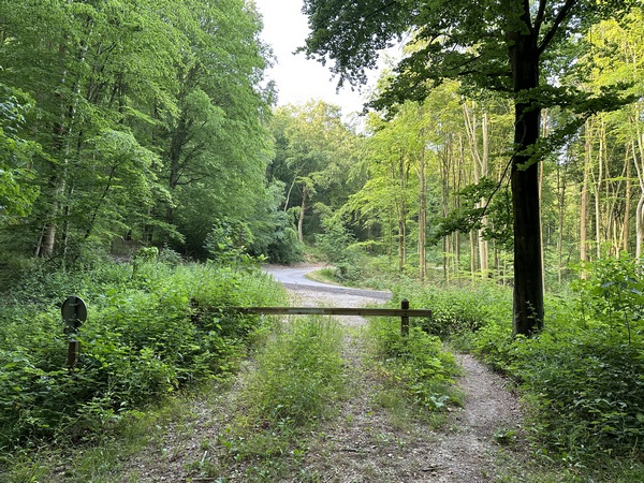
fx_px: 446
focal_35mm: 24
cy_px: 242
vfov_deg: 56.8
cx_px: 322
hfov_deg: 71.6
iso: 125
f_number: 1.78
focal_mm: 6.86
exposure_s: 1/121
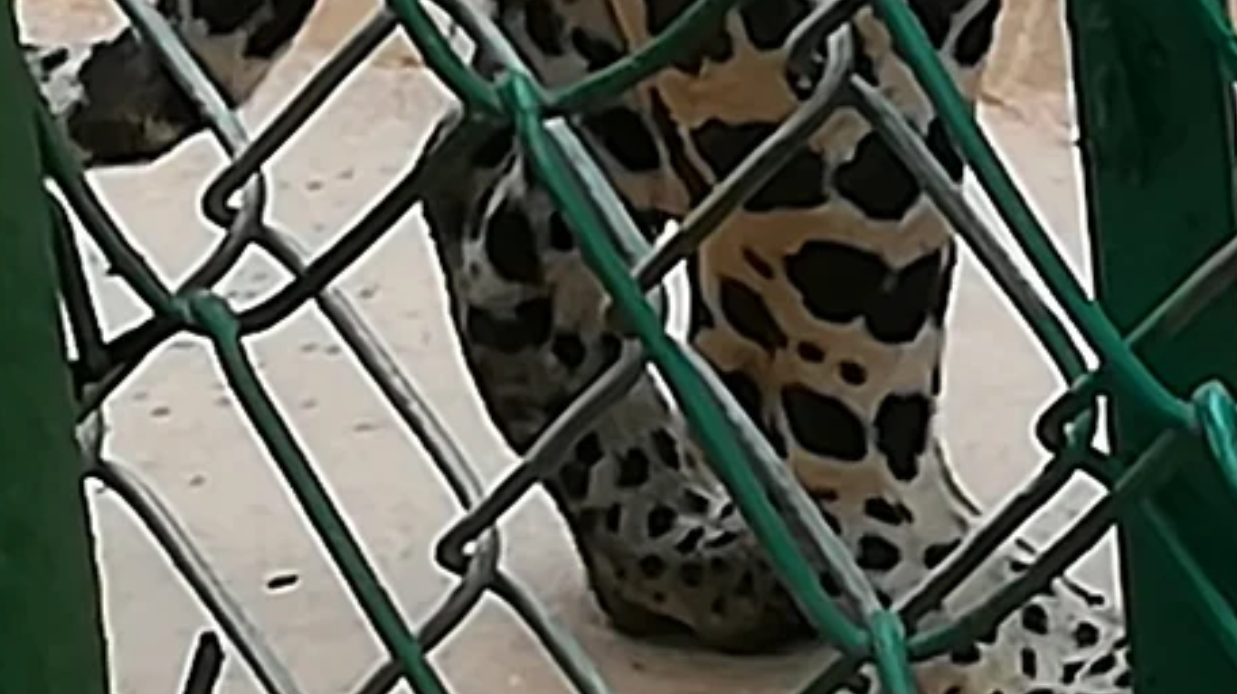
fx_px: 10229
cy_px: -743
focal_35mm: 312
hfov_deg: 6.7
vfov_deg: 3.8
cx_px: 2458
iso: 80
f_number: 2.2
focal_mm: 3.83
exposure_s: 1/60
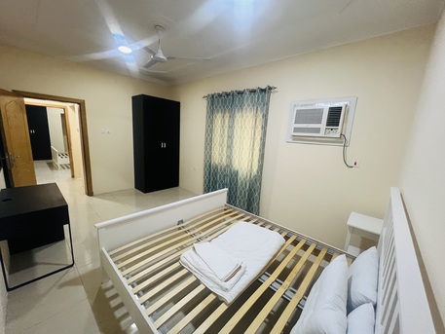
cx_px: 222
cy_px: 167
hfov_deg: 106.2
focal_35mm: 13
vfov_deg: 89.9
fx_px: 167
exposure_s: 1/60
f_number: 1.8
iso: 320
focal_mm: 1.57
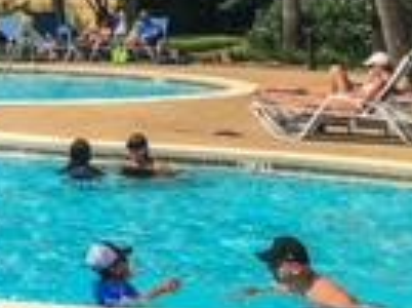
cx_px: -390
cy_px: -394
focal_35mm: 134
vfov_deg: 9.9
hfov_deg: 13.0
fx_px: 1592
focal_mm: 3.99
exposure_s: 1/2088
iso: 20
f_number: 1.8
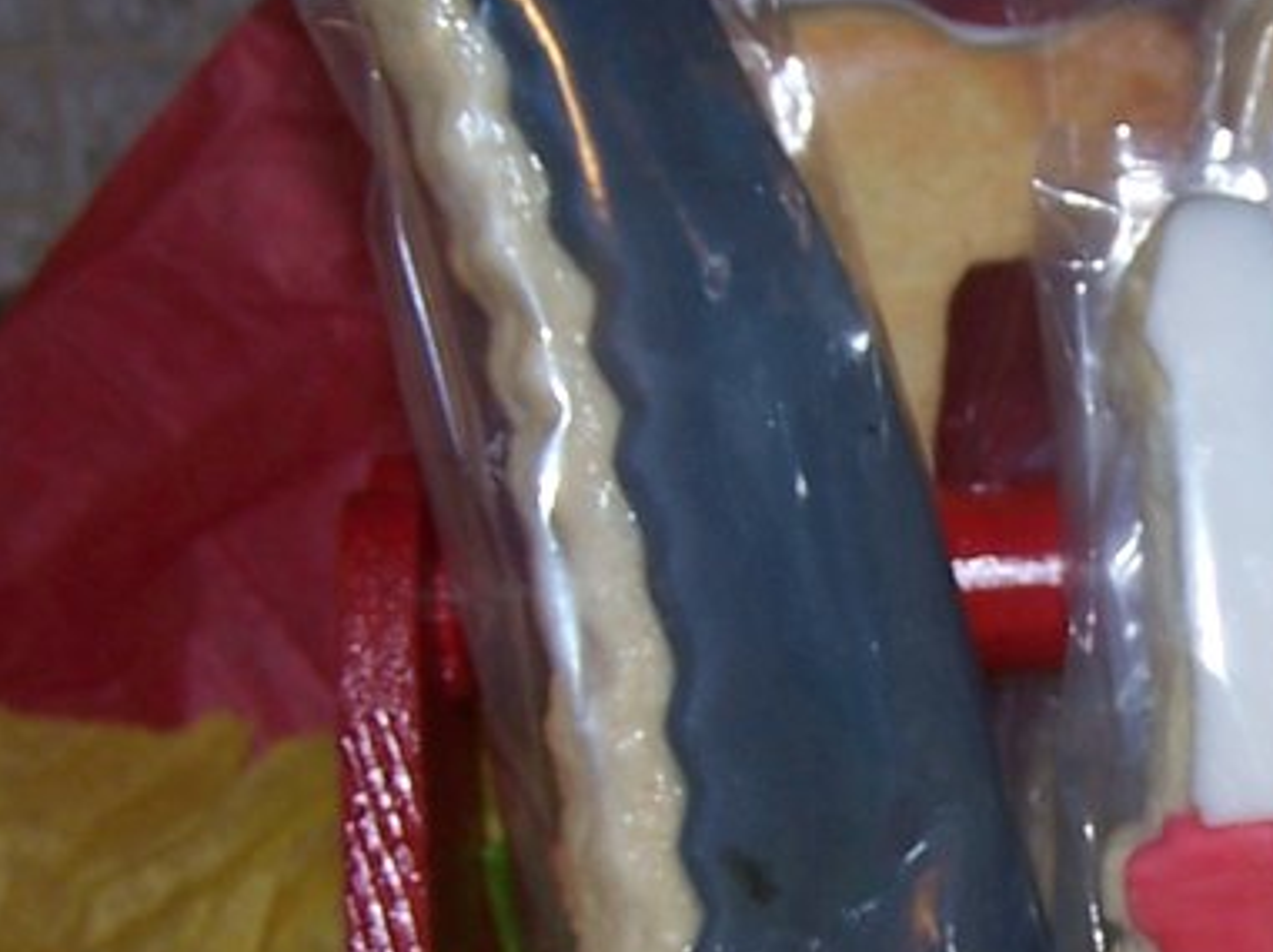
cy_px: 775
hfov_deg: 16.6
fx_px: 4225
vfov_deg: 12.8
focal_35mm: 115
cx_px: 1377
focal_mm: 6.3
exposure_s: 1/60
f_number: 2.8
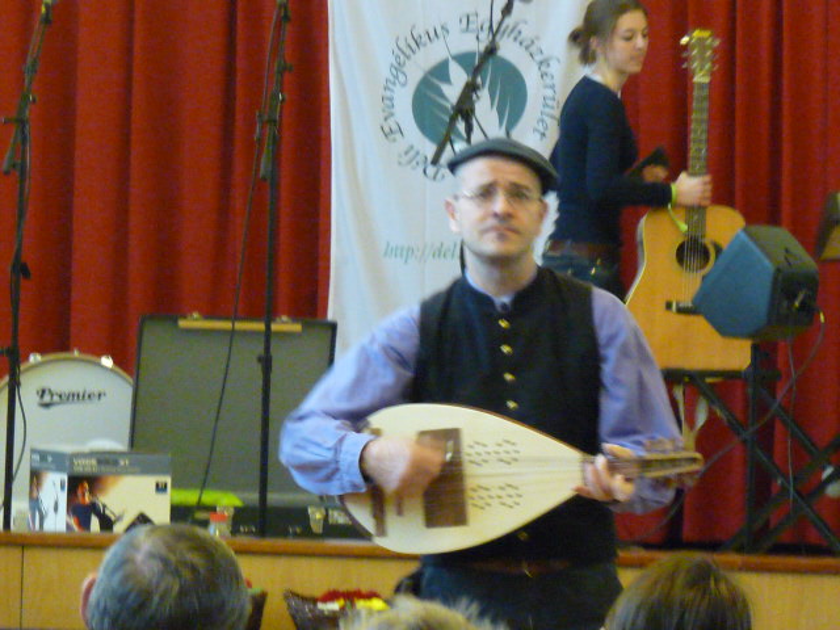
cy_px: 315
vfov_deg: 6.9
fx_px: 5242
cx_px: 420
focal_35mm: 216
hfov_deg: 9.2
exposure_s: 1/25
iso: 800
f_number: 3.6
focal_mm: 21.6
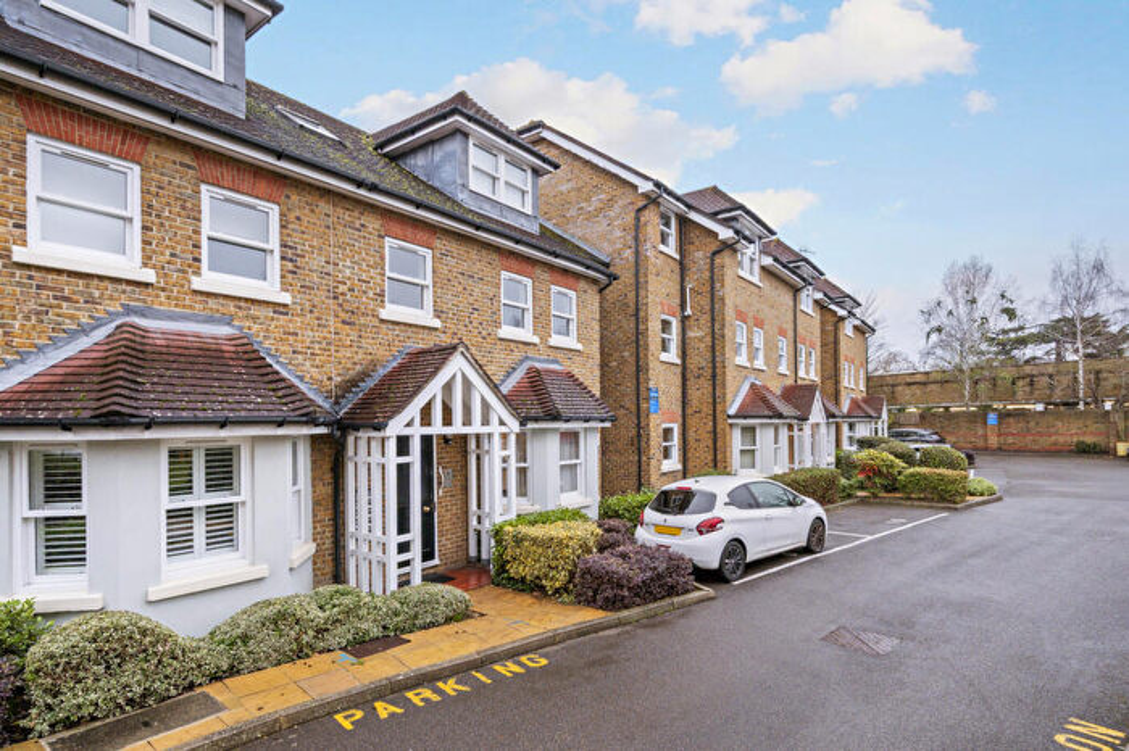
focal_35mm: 14
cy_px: 376
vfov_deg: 81.2
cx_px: 564
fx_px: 439
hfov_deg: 104.3
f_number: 8
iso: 400
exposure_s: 1/60
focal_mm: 14
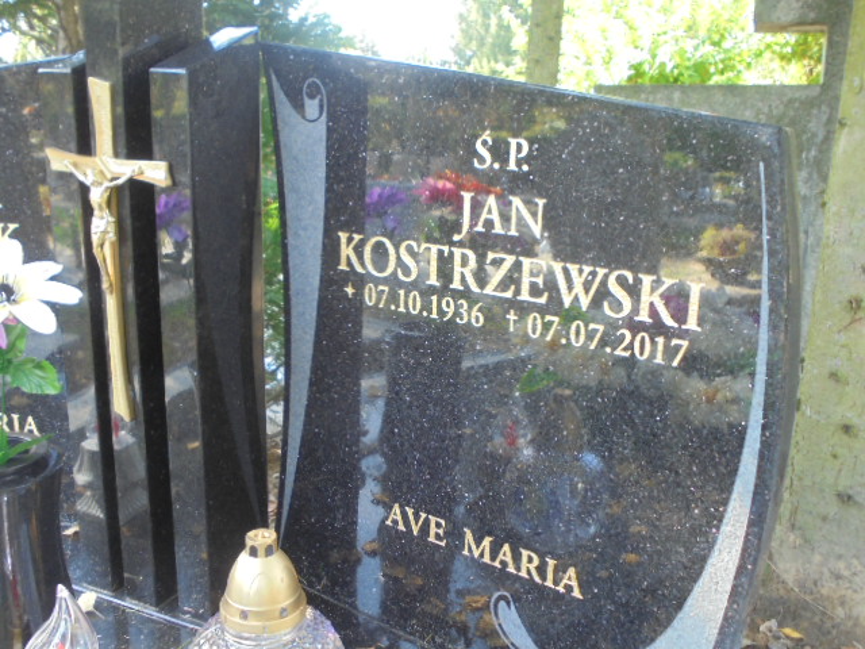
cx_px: 432
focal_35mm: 34
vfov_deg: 41.8
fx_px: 850
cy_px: 324
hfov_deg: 54.0
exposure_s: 1/30
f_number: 4
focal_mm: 6.1
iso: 160
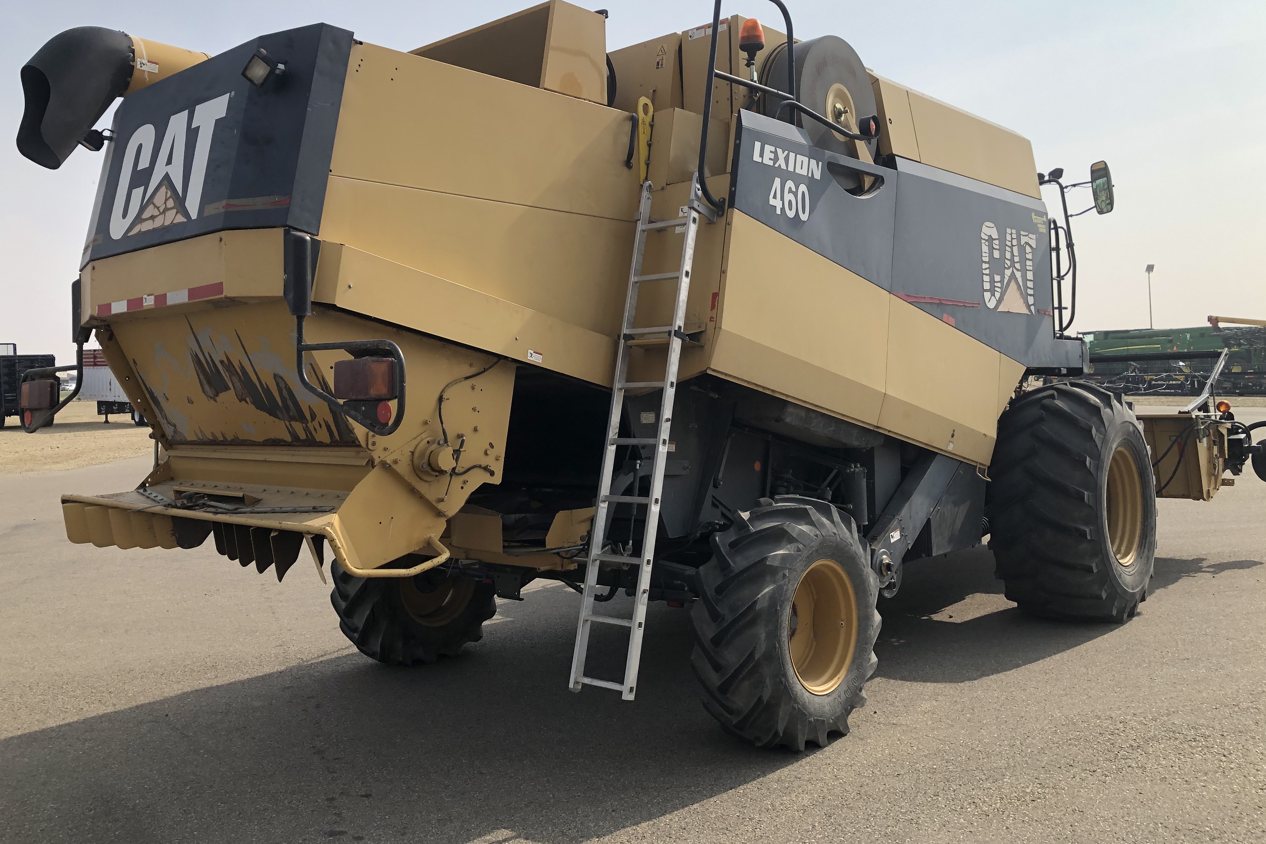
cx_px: 611
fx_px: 1090
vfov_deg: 42.2
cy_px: 363
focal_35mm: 31
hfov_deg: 60.3
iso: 20
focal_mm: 3.99
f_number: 1.8
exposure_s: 1/2208
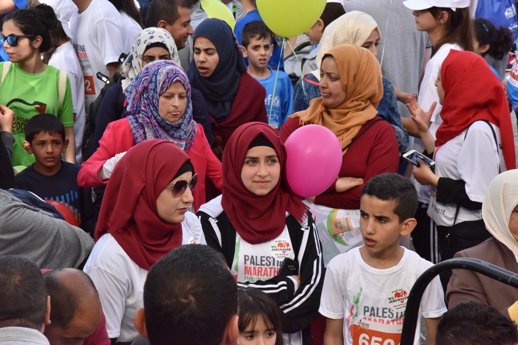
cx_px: 259
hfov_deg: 18.3
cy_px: 172
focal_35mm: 112
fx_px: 1612
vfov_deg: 12.2
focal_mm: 112
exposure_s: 1/800
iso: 2500
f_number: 14
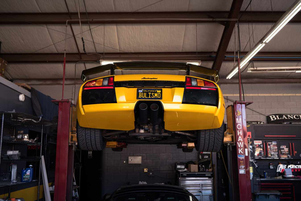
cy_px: 100
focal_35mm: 35
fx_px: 293
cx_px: 150
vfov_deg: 37.9
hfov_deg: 54.4
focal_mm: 35
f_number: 4.5
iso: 1000
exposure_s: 1/125
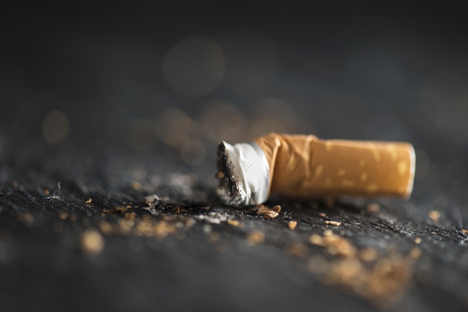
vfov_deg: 13.0
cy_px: 156
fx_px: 1365
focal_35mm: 105
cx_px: 234
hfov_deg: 19.5
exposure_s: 1/125
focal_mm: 105
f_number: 4.5
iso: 100
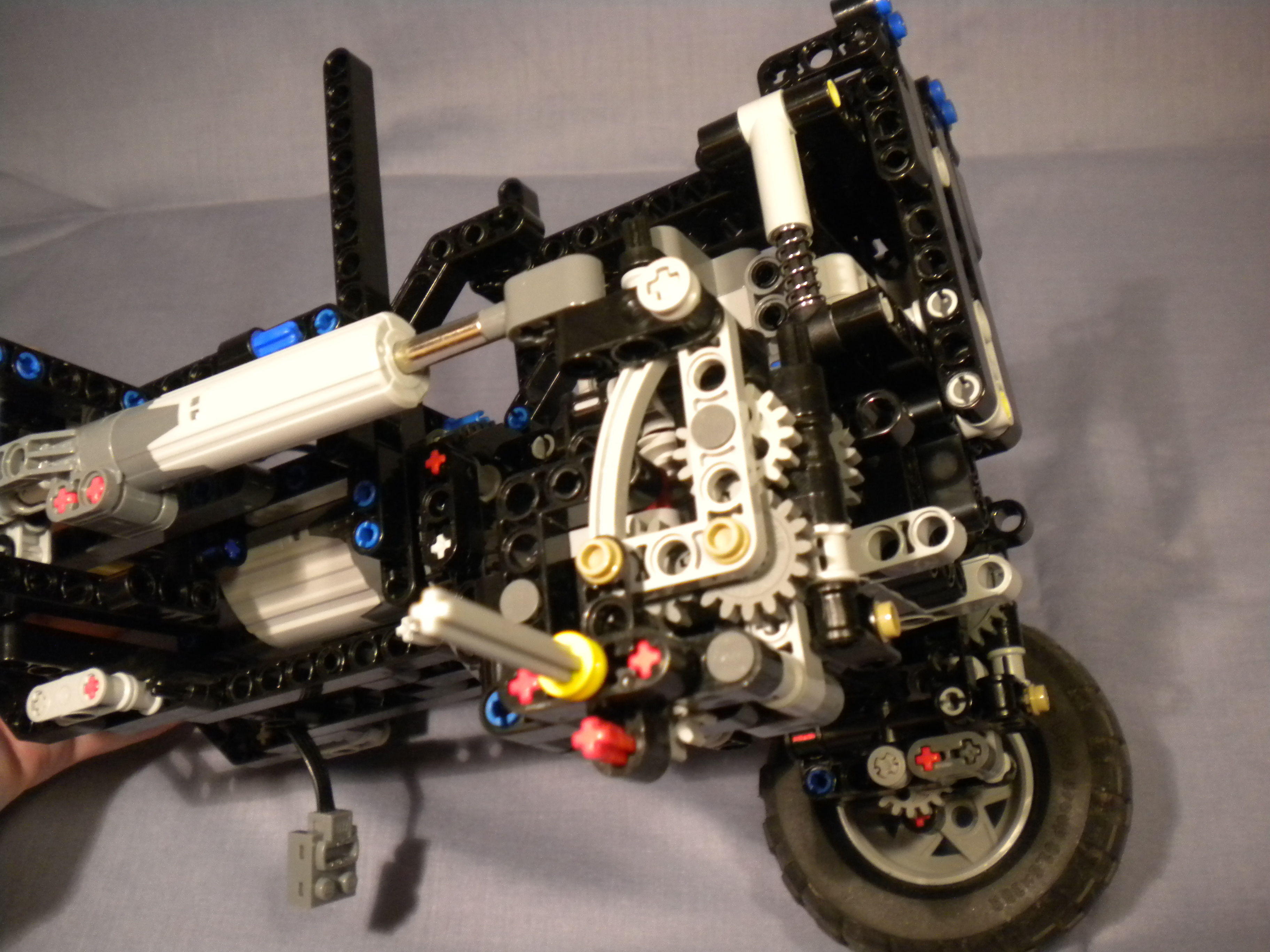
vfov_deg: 40.7
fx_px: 1284
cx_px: 635
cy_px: 476
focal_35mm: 35
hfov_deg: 52.6
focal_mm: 6.3
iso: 400
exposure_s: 1/41.3
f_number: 3.1
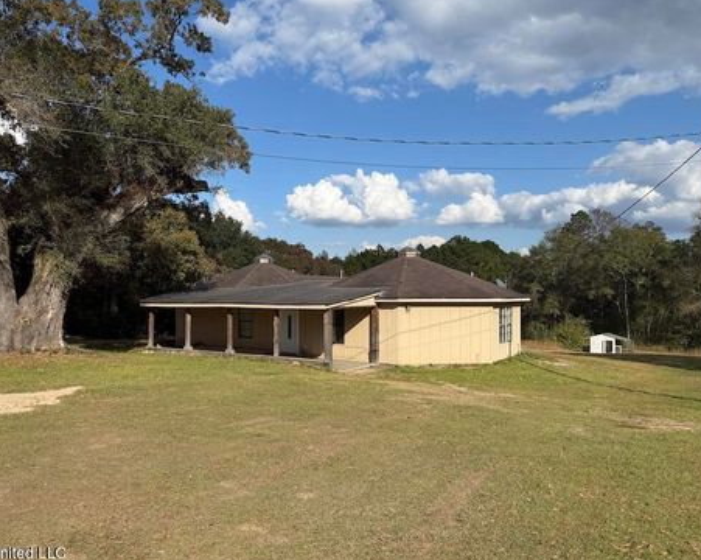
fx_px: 539
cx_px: 336
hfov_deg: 66.0
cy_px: 287
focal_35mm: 26
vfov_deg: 54.9
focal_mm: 6.76
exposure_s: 1/5319
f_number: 1.78
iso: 80
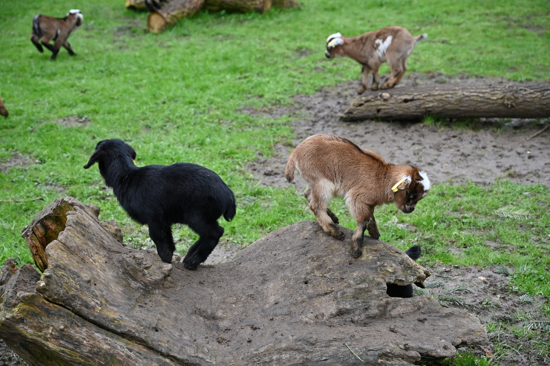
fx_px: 1069
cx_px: 275
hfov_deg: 28.9
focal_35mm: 70
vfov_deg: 19.4
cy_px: 183
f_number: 5.6
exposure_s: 1/1600
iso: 1600
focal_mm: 70
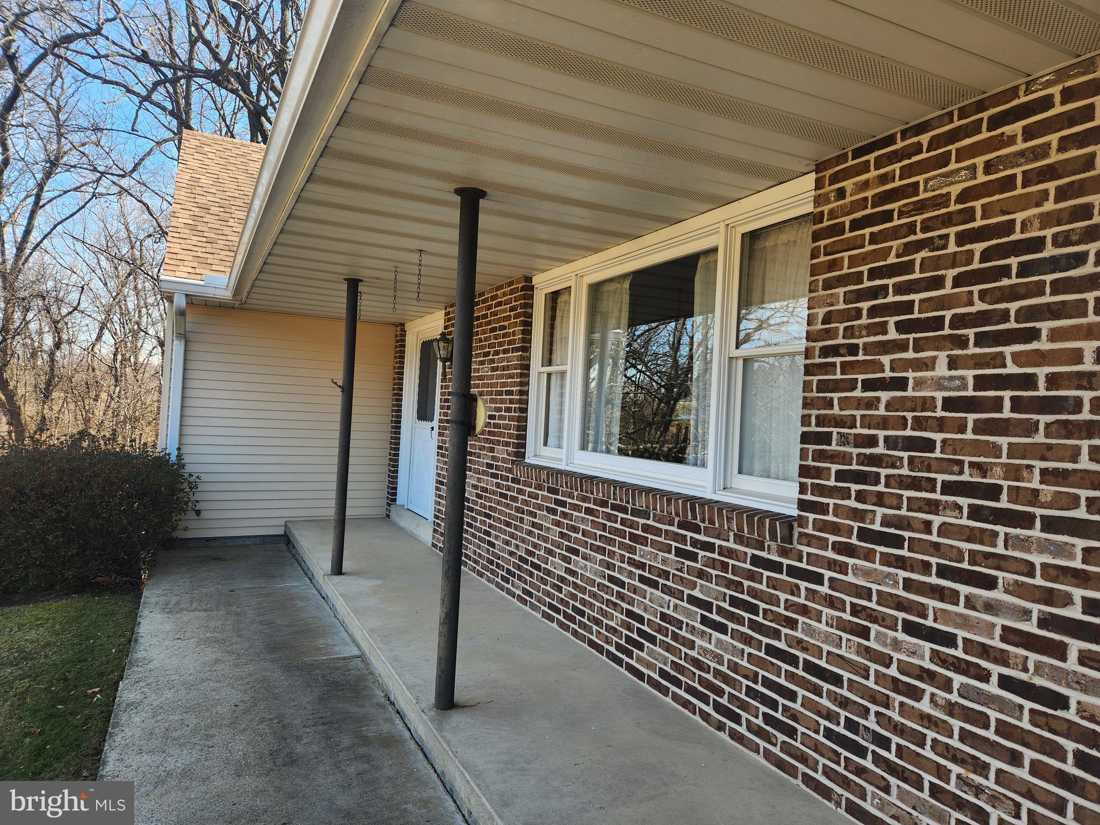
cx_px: 550
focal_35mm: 23
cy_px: 412
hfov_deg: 73.9
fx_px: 731
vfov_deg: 58.9
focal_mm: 5.4
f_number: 1.8
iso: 20
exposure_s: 1/259
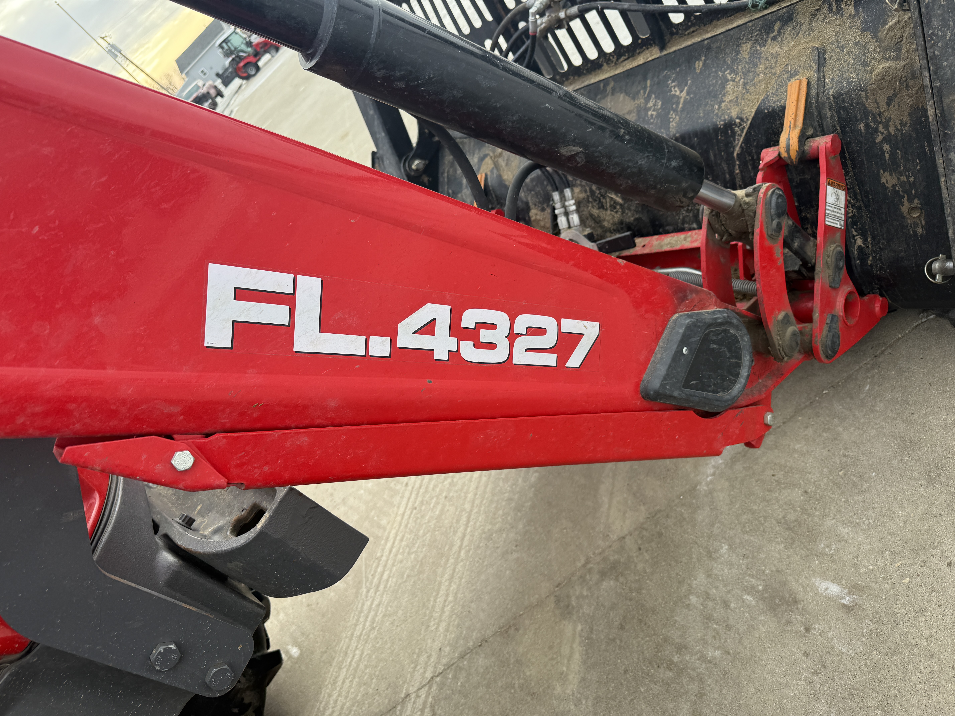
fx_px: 662
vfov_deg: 56.8
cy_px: 358
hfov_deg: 71.6
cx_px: 478
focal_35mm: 24
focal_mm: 6.76
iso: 80
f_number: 1.78
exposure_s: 1/563
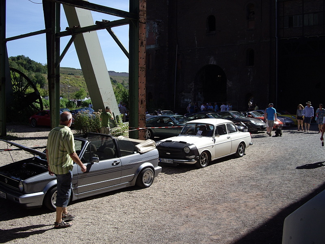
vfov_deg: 37.7
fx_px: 357
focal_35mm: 38
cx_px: 162
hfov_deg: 49.0
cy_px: 122
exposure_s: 1/200
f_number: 5.6
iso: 50
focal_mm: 7.9
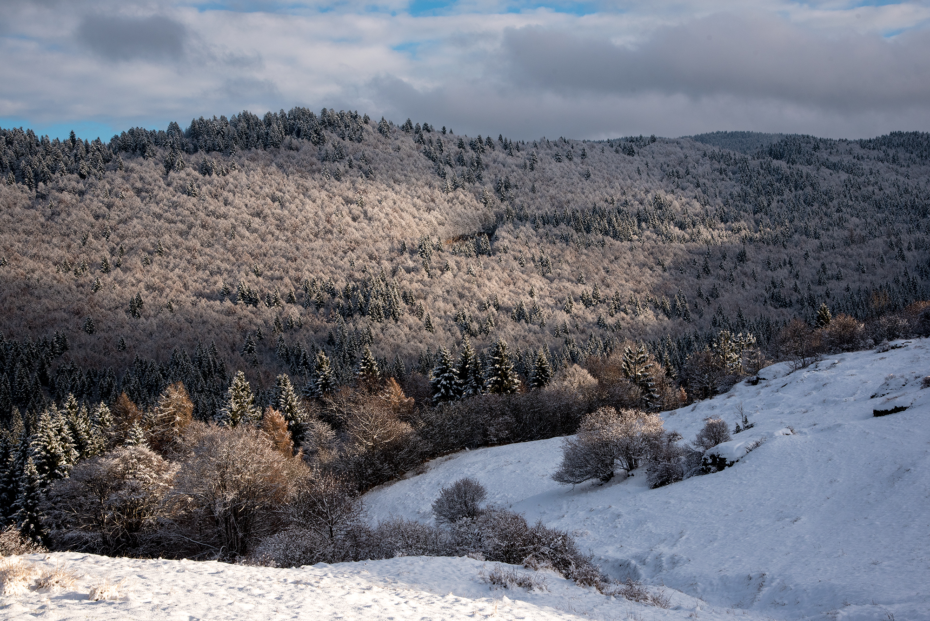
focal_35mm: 55
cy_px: 310
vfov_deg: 24.6
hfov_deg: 36.2
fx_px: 1421
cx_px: 465
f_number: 13
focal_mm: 55
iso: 400
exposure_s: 1/400
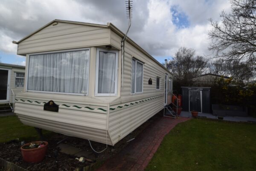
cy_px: 86
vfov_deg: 67.4
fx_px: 128
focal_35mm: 18
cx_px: 128
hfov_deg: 90.0
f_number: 9.5
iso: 100
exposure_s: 1/200
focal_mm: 12
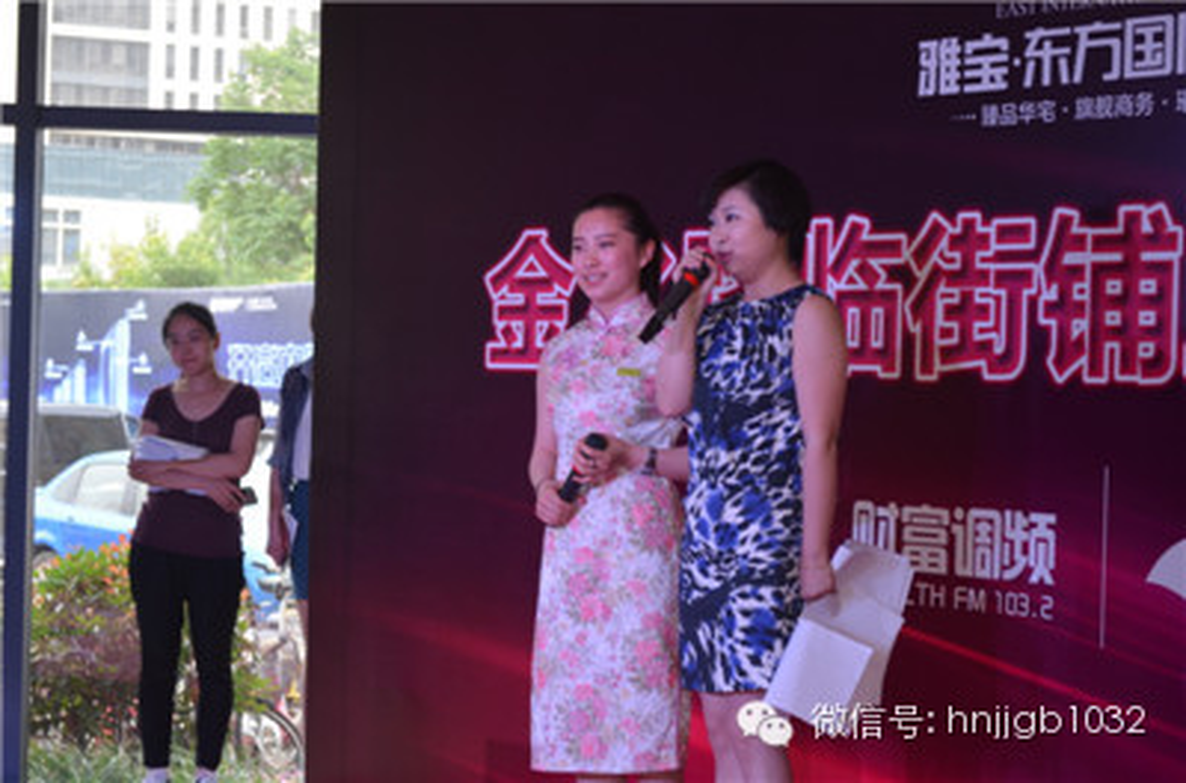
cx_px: 593
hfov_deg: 24.7
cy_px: 392
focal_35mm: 82
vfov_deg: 16.4
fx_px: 2709
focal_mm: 55
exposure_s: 1/60
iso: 450
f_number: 5.6
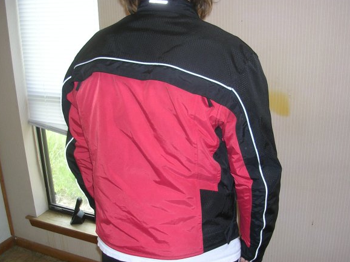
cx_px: 180
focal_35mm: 42
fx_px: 425
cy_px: 141
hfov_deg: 44.8
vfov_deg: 34.3
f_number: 2.8
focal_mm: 5.8
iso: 50
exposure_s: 1/60.1
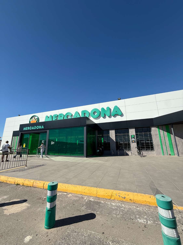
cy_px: 122
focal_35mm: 14
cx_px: 92
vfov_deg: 102.1
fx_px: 99
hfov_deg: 85.7
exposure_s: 1/2237
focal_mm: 2.22
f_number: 2.2
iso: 50
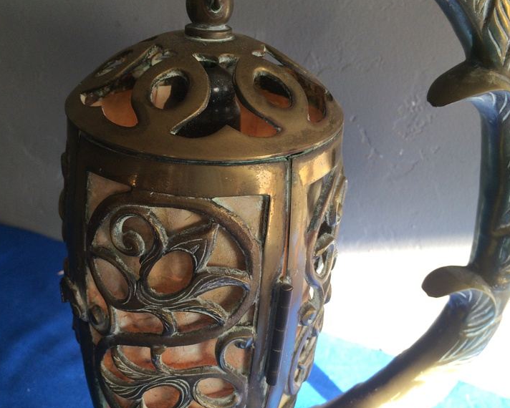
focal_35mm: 37
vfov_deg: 40.1
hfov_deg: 48.8
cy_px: 224
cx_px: 209
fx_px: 559
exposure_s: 1/120
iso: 64
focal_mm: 4.12
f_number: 2.2
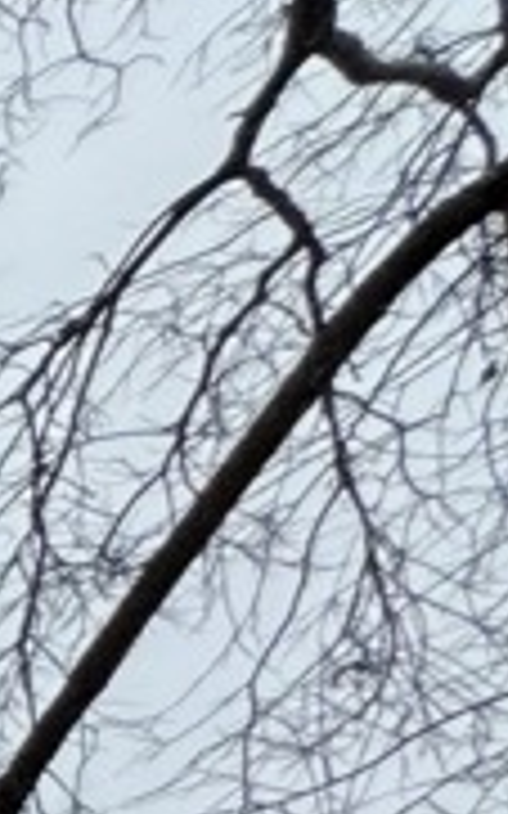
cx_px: -2329
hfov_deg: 5.6
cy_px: 1794
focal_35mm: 105
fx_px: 2328
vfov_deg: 14.8
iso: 40
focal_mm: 2.22
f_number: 2.2
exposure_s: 1/164
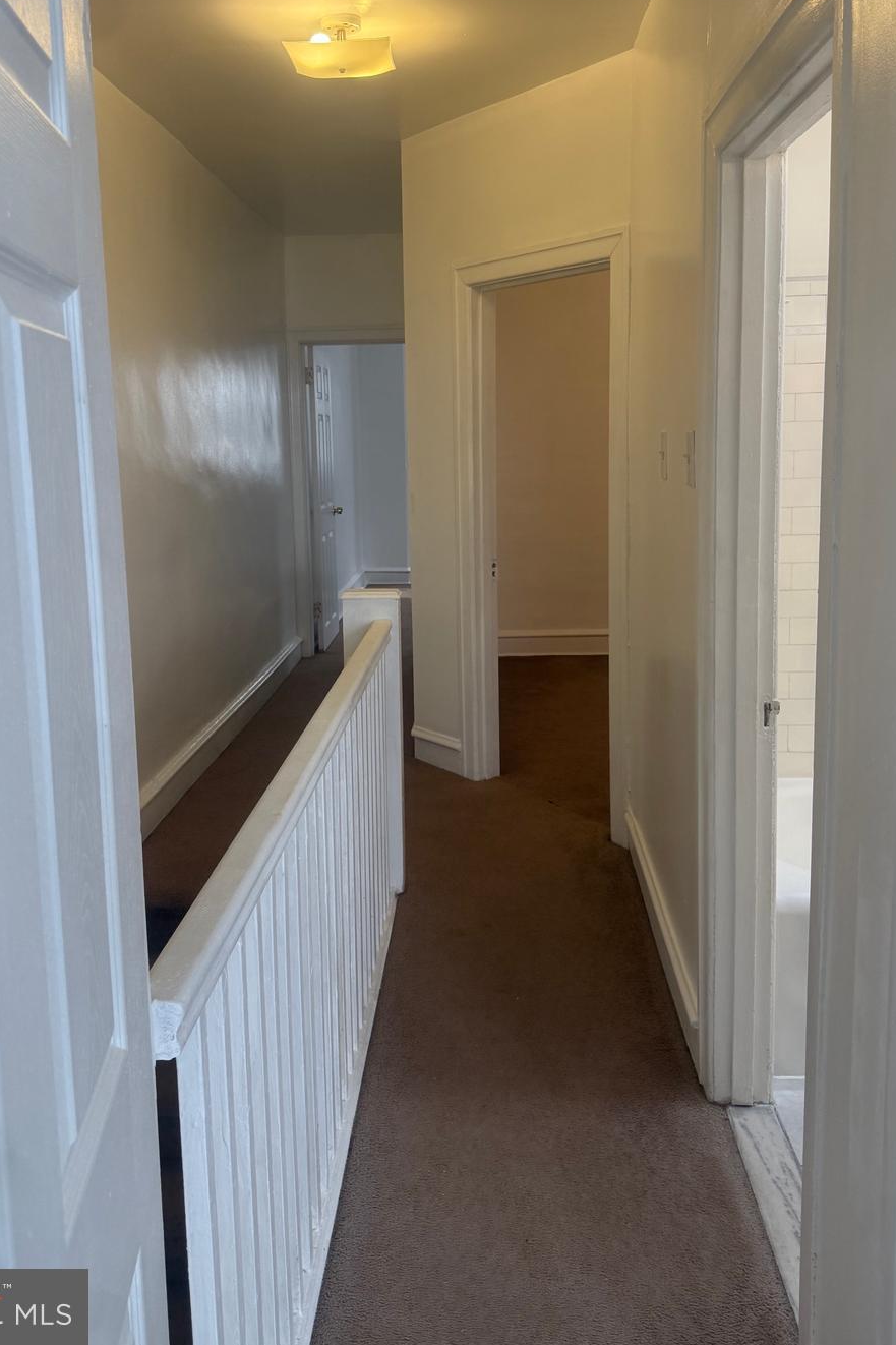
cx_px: 420
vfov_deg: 63.3
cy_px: 571
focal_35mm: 29
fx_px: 1083
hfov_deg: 44.9
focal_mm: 6.76
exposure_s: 1/179
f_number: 1.78
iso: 160
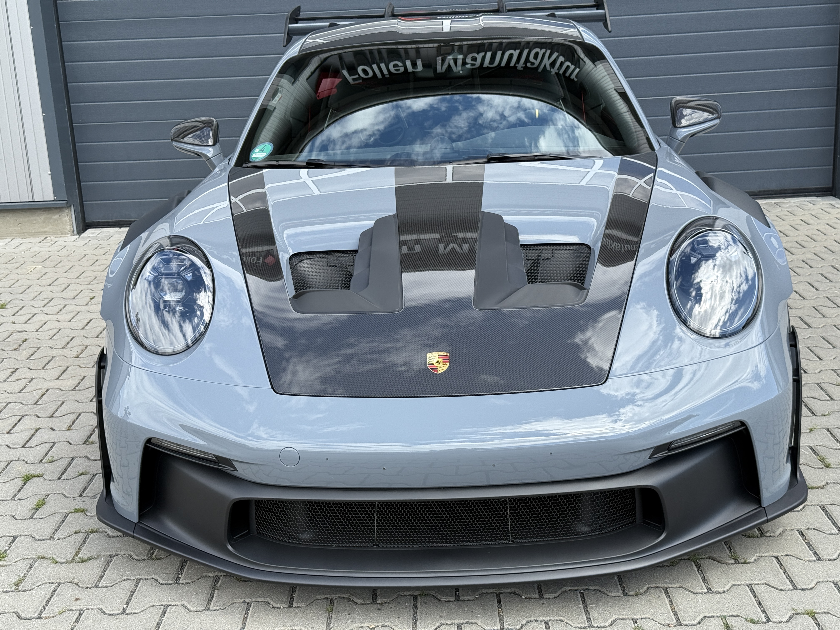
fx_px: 1165
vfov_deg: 30.3
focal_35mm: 48
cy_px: 315
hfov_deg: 39.7
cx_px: 420
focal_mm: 6.76
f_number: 1.78
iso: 64
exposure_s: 1/1353
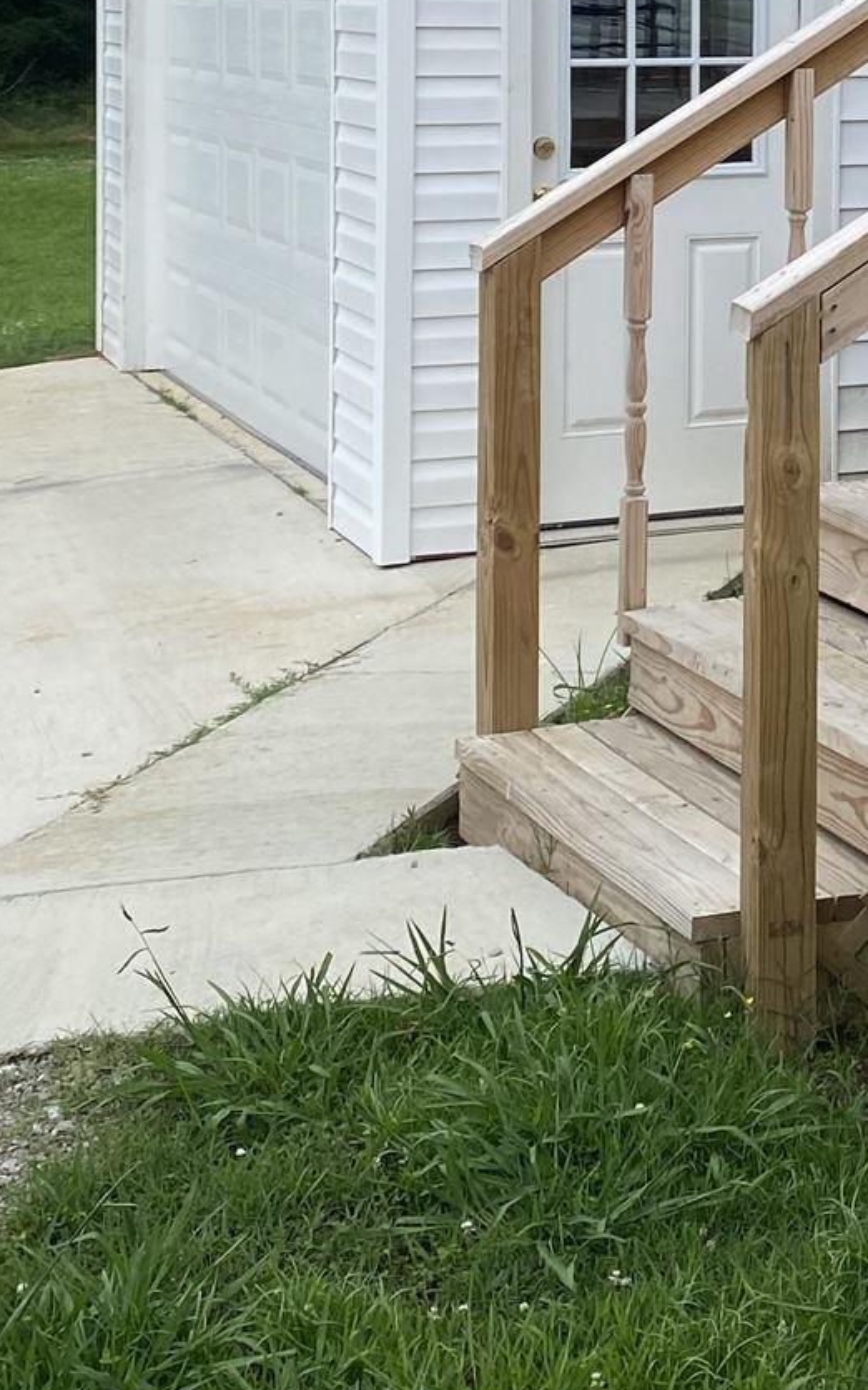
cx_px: 1081
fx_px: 2879
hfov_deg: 16.4
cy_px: 3
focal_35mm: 76
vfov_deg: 25.8
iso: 32
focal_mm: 4.25
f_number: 1.8
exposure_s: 1/1316
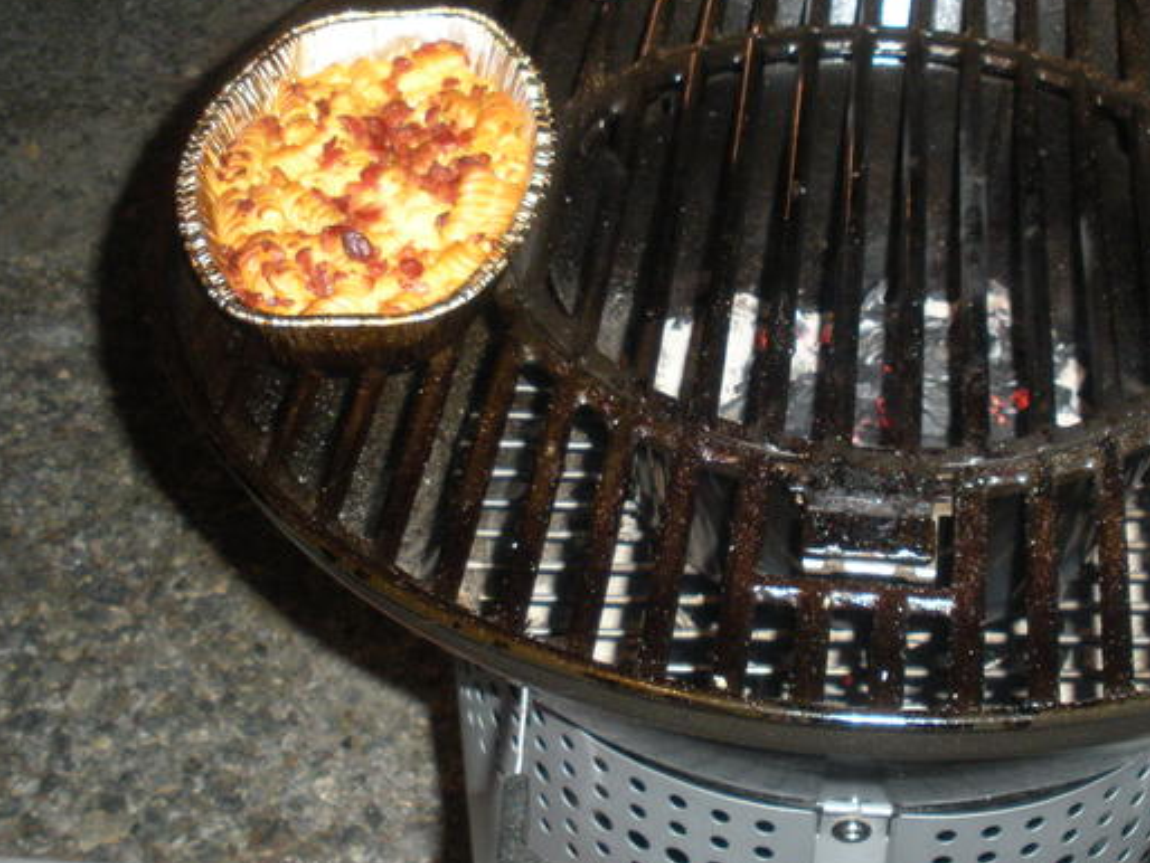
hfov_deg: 30.6
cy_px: 363
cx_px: 732
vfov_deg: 23.3
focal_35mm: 63
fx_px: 2094
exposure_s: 1/60
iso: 227
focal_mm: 6.3
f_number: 3.5
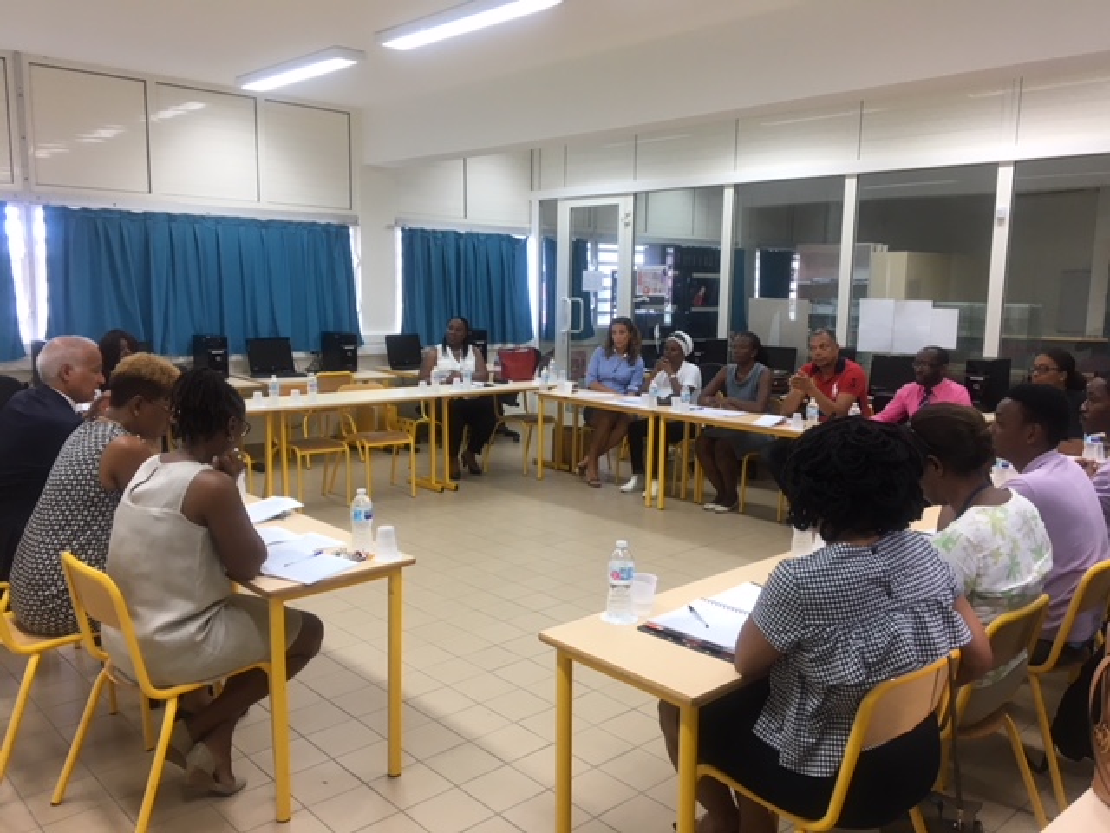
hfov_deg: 61.7
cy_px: 416
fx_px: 930
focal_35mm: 29
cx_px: 555
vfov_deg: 48.2
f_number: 2.2
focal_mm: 4.15
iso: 32
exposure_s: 1/33
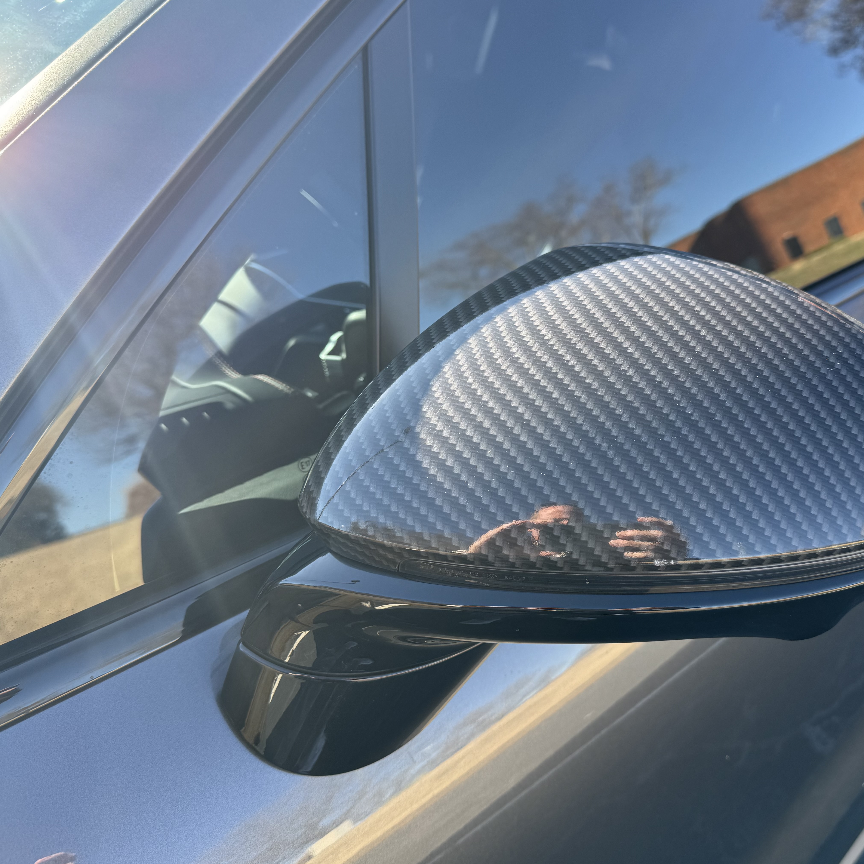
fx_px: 847
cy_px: 416
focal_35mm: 30
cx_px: 515
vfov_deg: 54.0
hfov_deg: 53.7
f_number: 1.78
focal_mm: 6.76
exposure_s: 1/484
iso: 80
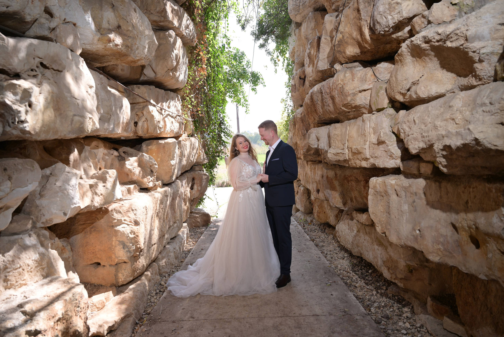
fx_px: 336
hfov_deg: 73.7
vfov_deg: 53.2
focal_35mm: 24
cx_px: 252
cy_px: 168
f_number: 4
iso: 100
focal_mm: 24
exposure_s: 1/200
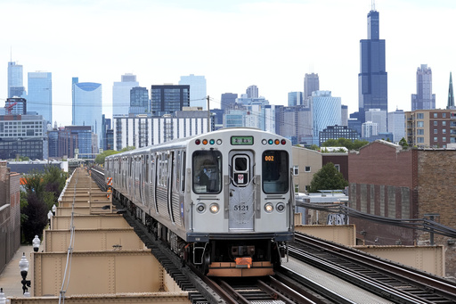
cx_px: 228
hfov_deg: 23.4
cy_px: 152
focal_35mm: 87
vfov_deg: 15.7
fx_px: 1102
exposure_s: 1/1600
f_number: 10
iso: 2500
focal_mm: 87
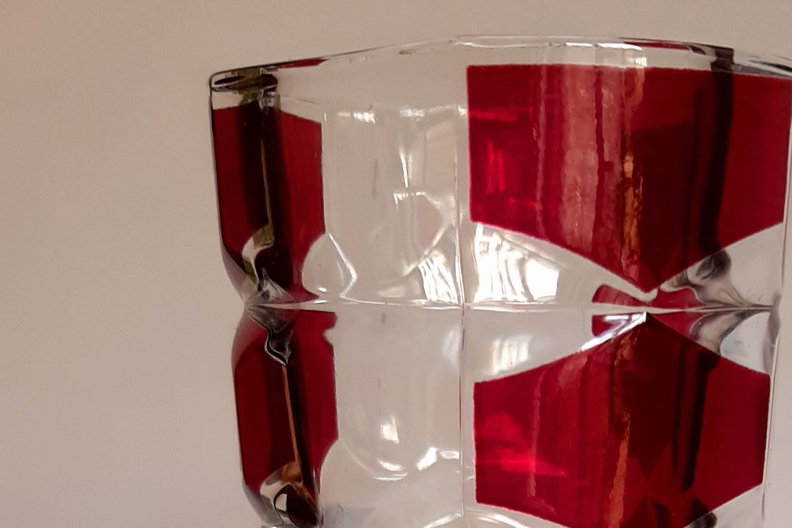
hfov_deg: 33.0
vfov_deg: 20.0
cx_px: 557
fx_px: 1320
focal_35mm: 60
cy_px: 751
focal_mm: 3.93
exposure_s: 1/30
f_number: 1.7
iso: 40
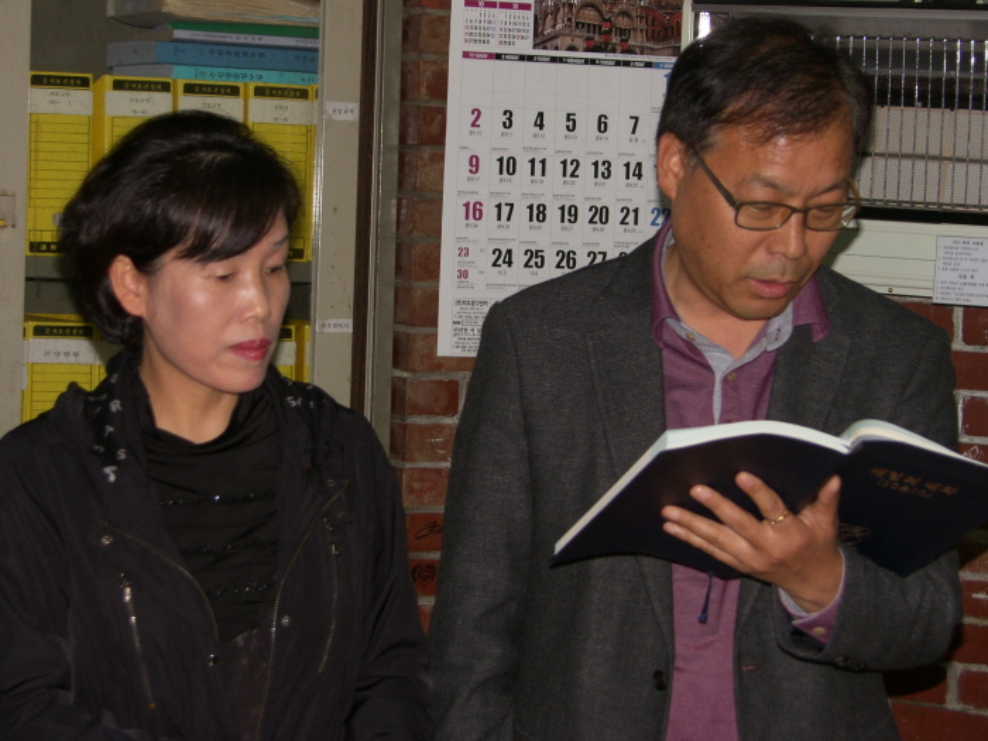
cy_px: 370
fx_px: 3140
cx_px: 494
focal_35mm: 110
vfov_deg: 13.5
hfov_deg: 17.9
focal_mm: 28.3
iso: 100
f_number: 3.5
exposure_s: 1/100
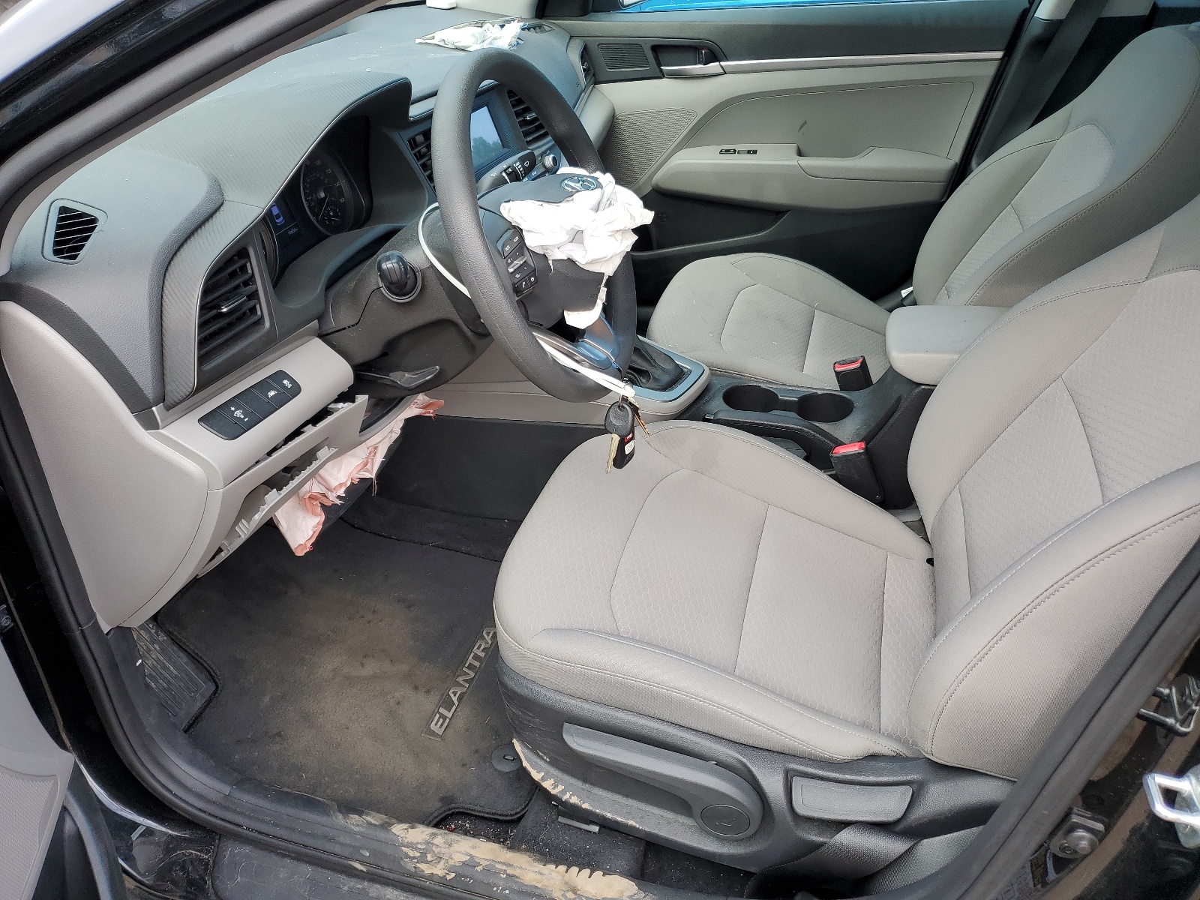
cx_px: 600
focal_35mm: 26
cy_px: 450
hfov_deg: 67.3
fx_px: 901
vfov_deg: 53.1
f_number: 1.5
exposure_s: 1/233
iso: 50
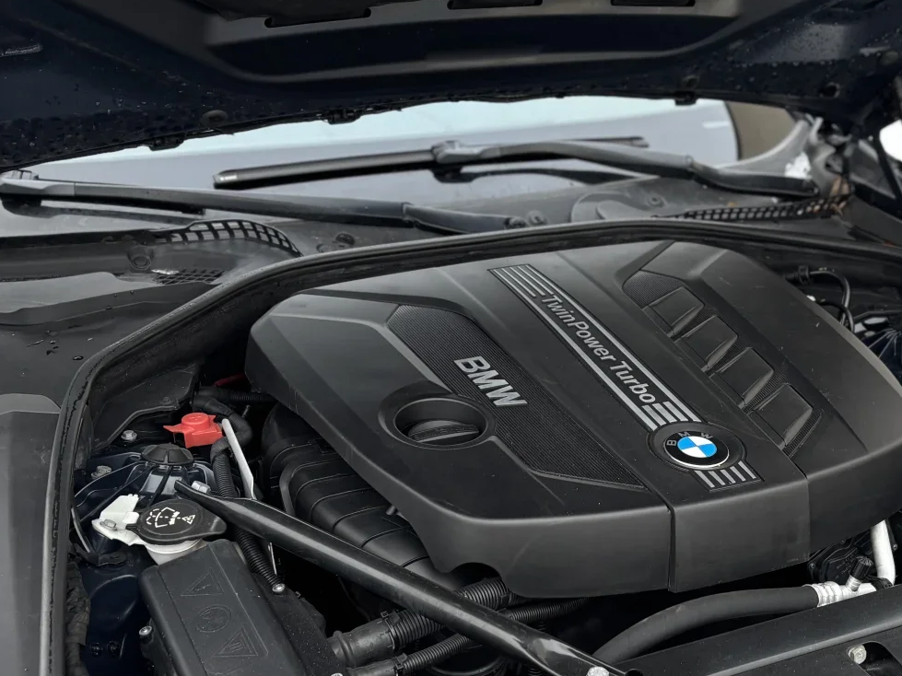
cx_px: 579
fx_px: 1329
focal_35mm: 51
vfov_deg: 28.3
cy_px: 466
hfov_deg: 37.2
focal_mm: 5.96
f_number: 1.6
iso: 80
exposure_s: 1/121
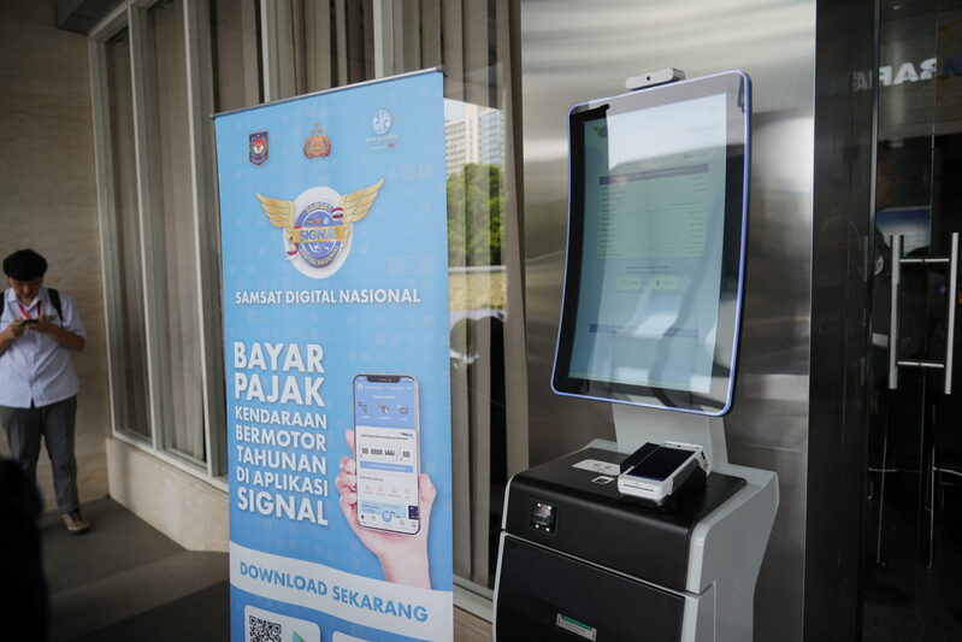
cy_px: 321
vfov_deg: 53.2
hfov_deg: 73.7
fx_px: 641
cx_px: 481
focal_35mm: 24
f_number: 4
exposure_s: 1/250
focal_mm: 24
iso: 200
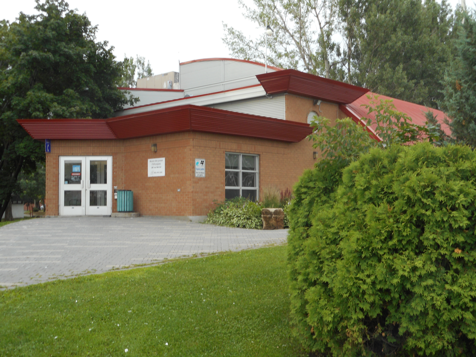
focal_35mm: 44
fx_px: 605
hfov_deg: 42.9
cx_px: 238
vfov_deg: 32.9
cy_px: 178
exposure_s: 1/50
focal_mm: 7.9
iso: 80
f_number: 4.7
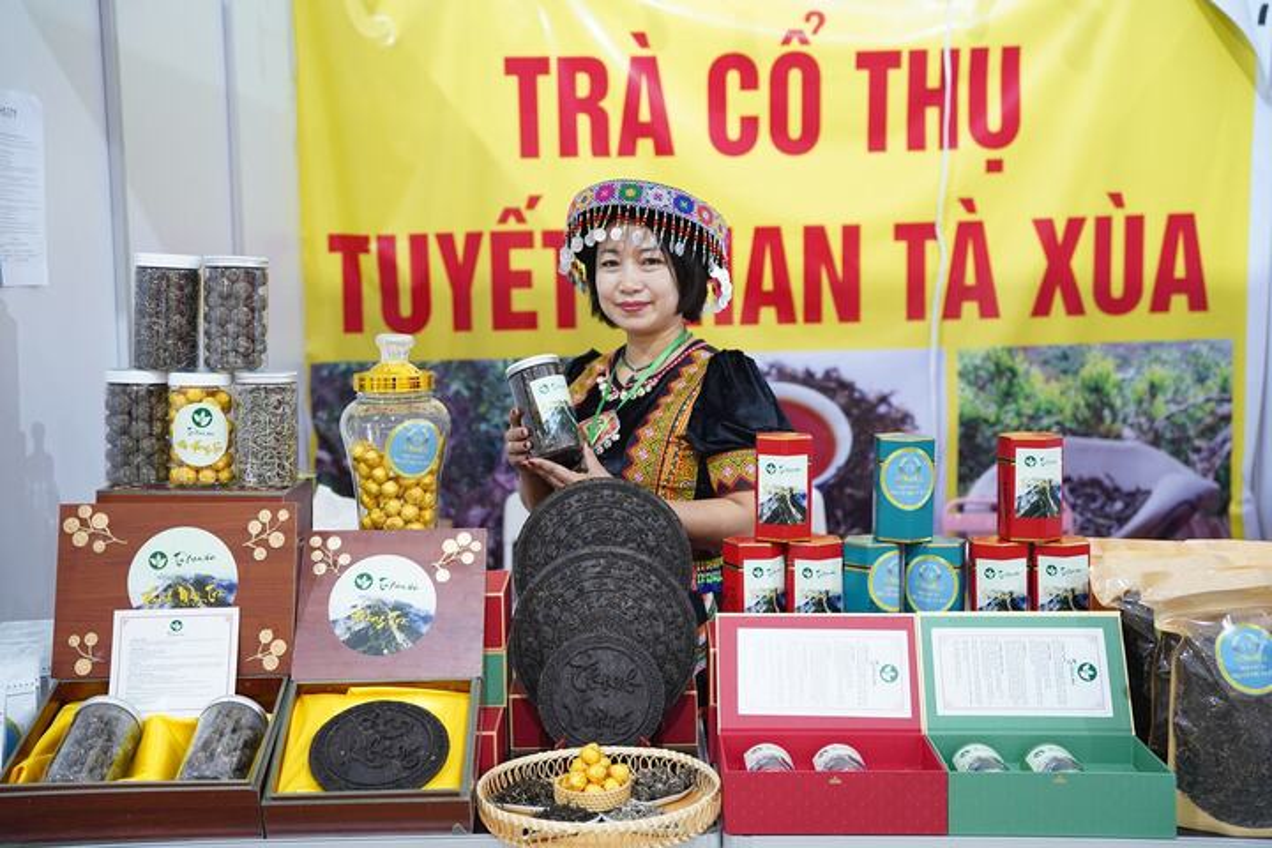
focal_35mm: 46
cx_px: 636
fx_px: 1615
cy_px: 424
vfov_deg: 29.4
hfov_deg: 43.0
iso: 1600
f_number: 3.2
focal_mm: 45.7
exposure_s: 1/160
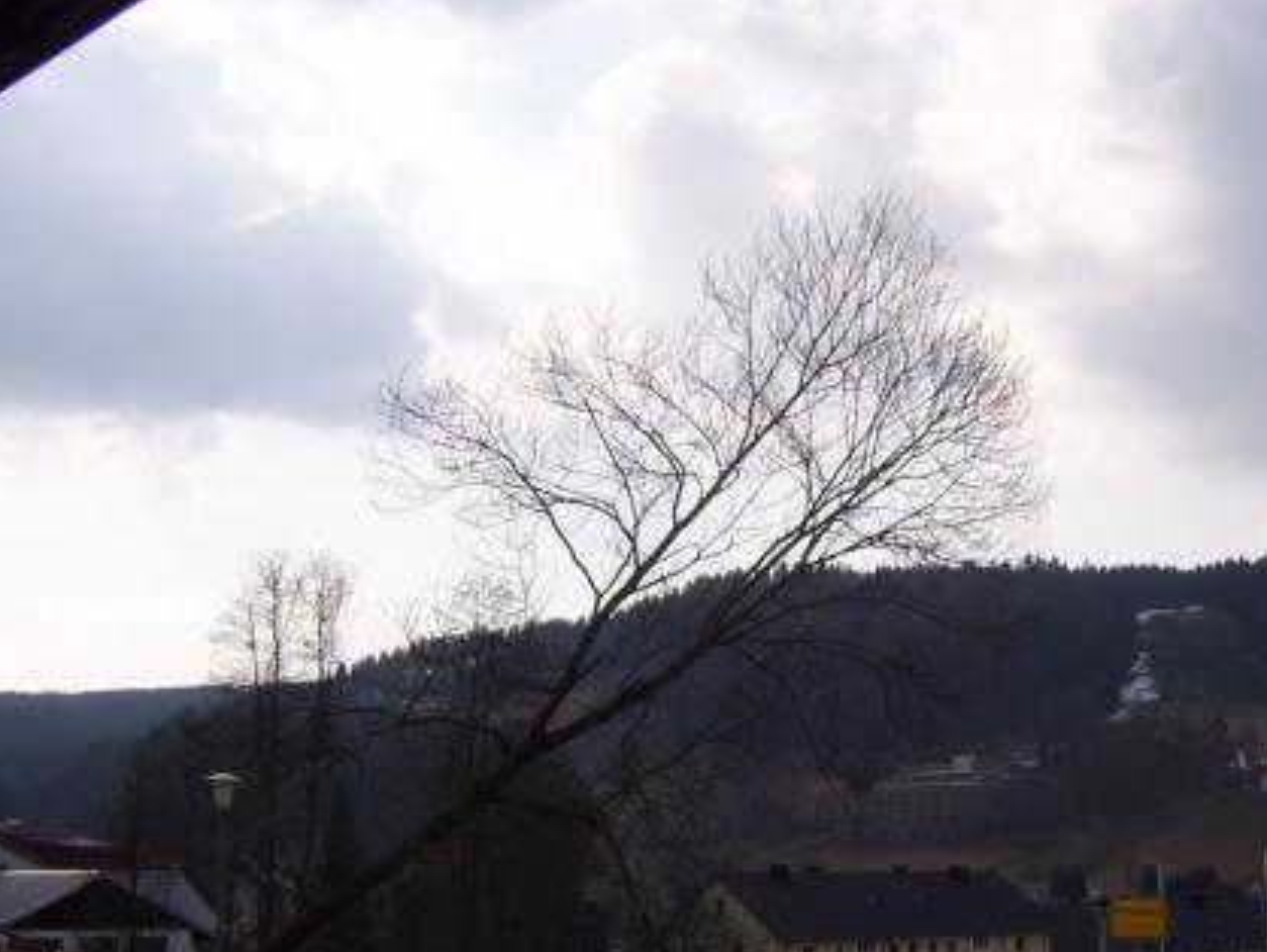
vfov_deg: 26.5
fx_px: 2014
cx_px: 909
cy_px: 622
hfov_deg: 34.4
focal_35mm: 55
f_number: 4.8
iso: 80
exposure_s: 1/800
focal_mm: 6
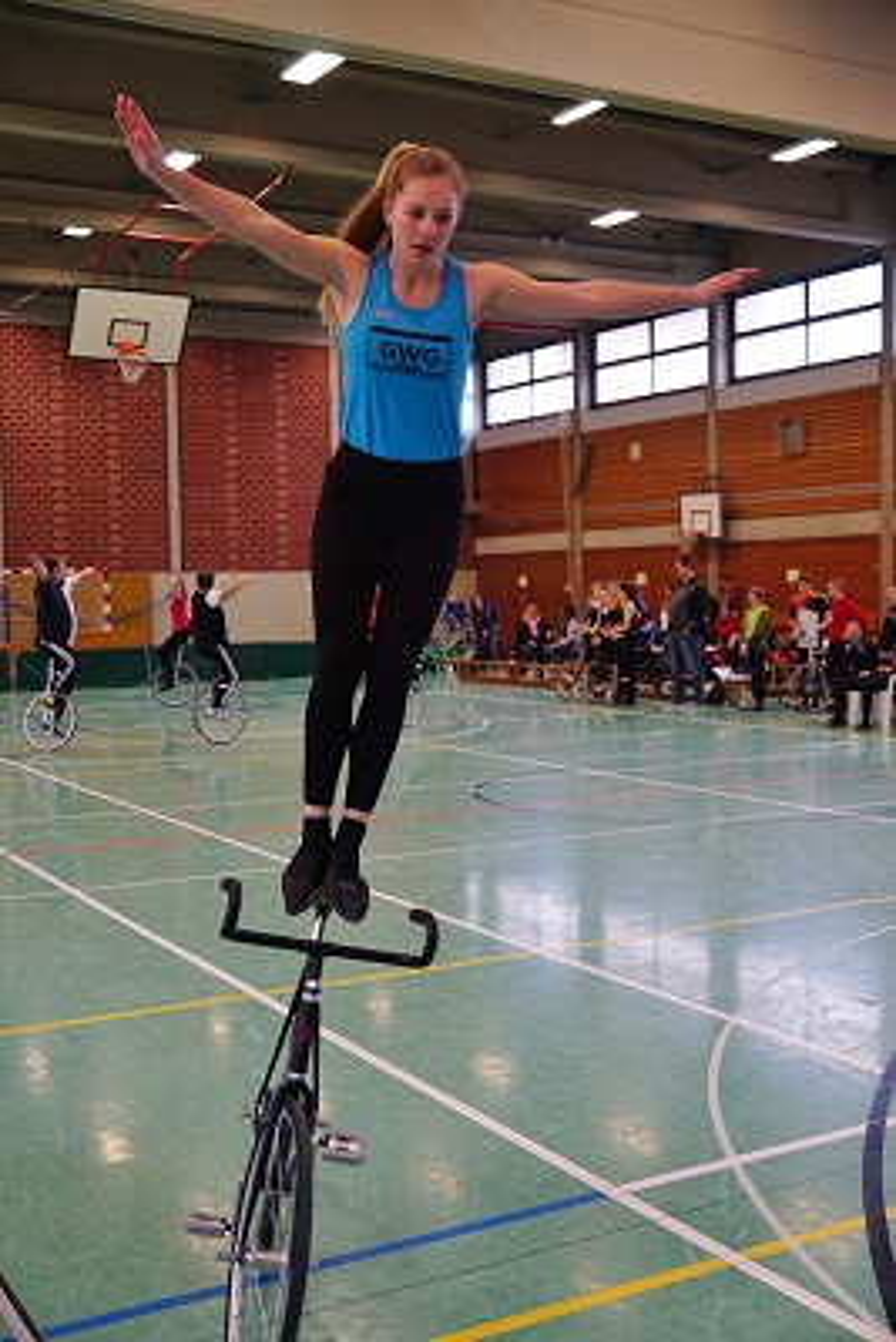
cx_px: 448
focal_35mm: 42
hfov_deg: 31.9
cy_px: 671
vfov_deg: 46.4
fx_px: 1567
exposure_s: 1/160
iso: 800
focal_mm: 28
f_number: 2.8
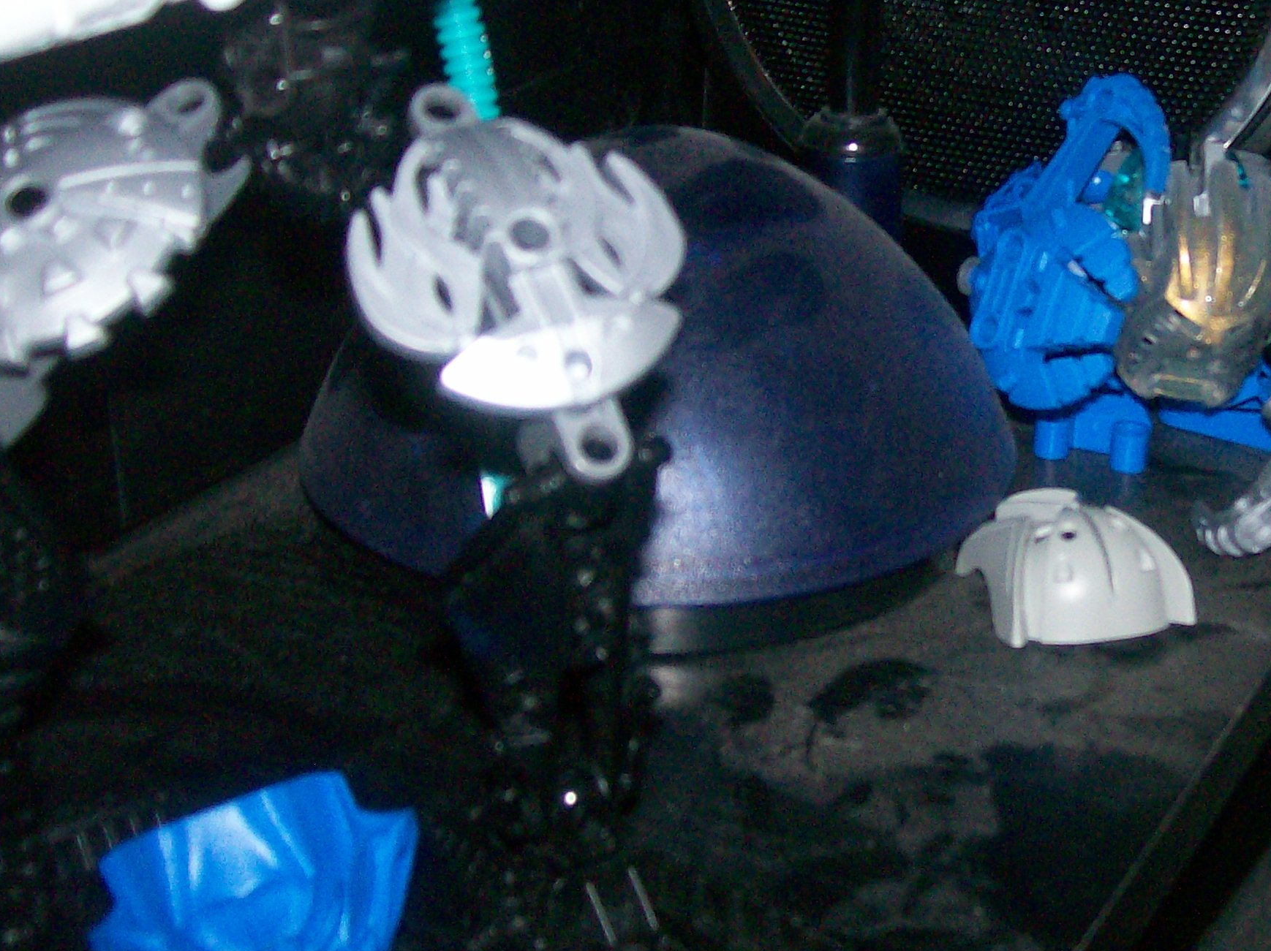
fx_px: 2165
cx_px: 1006
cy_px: 446
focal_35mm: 59
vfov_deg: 24.8
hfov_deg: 31.9
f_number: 2.7
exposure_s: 1/64
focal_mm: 6
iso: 140
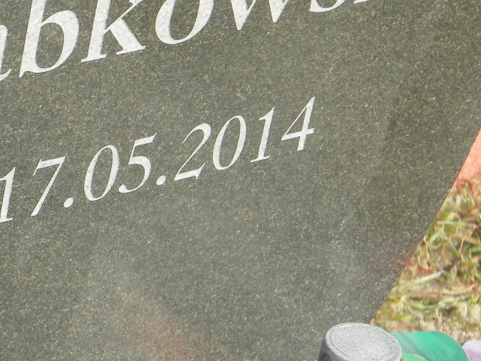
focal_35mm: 262
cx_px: -93
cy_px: 150
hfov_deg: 7.5
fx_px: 3641
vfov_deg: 5.7
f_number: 4.2
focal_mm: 14.6
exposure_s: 1/125
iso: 80
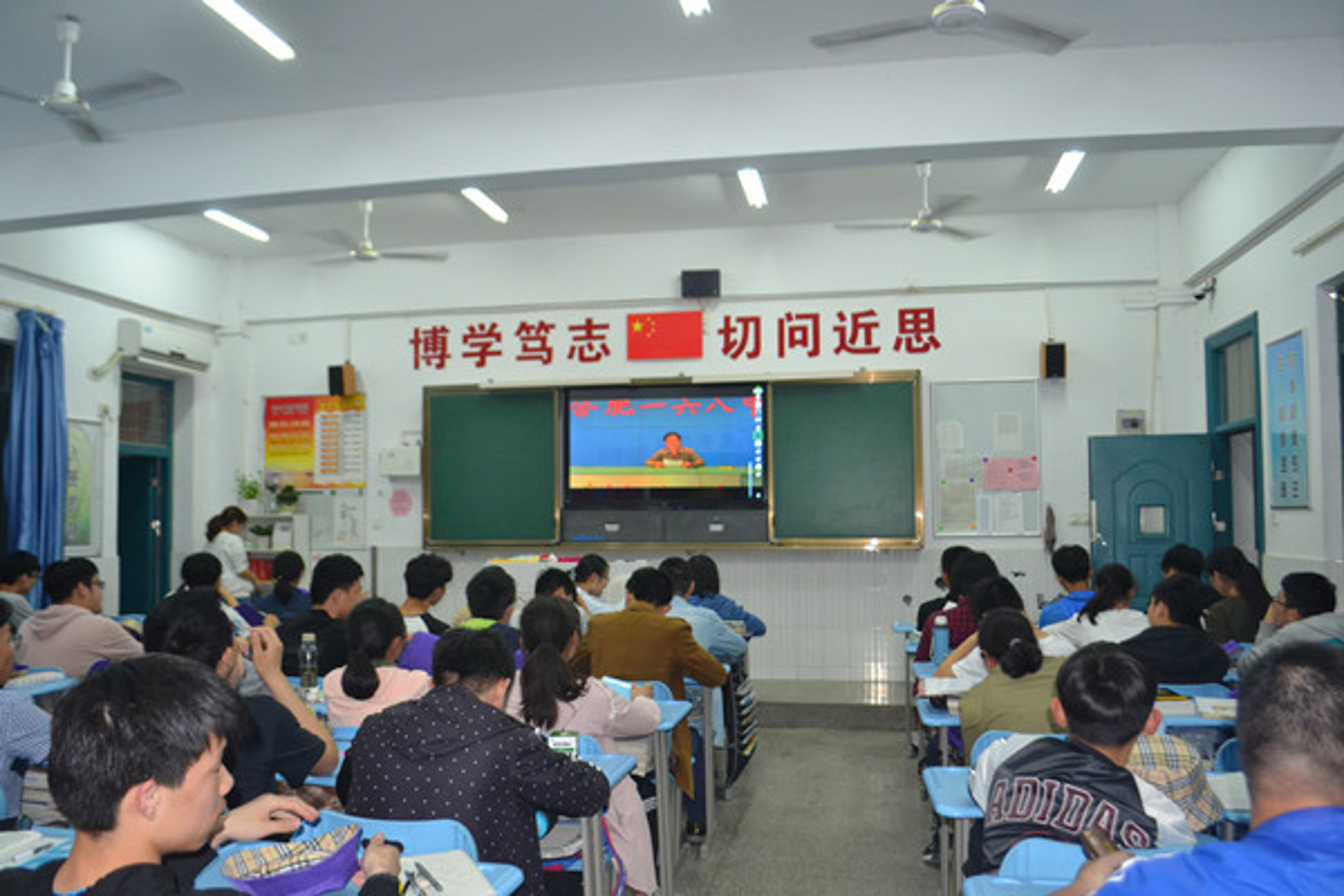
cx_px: 672
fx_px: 1008
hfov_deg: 67.4
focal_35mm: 27
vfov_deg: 47.9
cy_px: 448
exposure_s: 1/60
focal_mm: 18
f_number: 3.5
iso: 1100
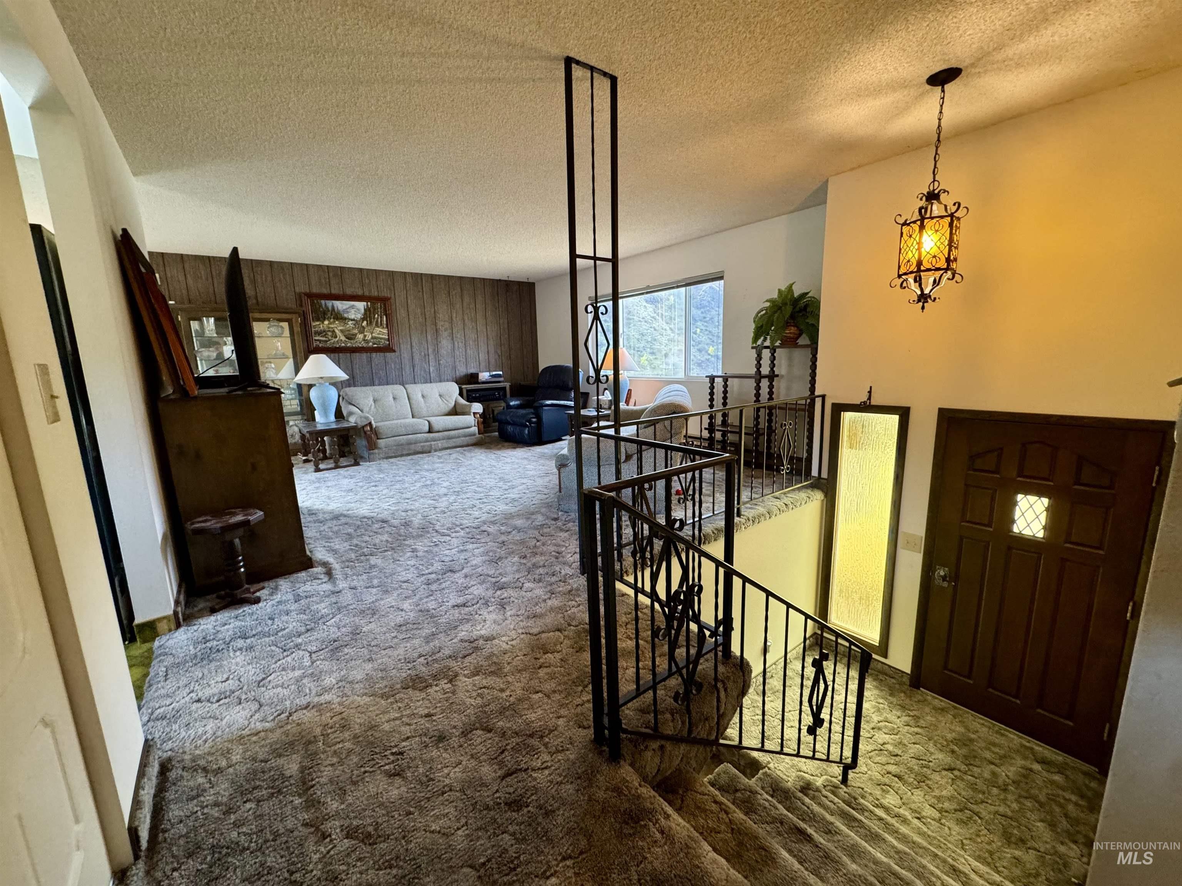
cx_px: 591
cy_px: 443
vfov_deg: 85.7
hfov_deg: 102.1
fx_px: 478
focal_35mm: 14
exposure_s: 1/60
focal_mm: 2.22
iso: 320
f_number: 2.2
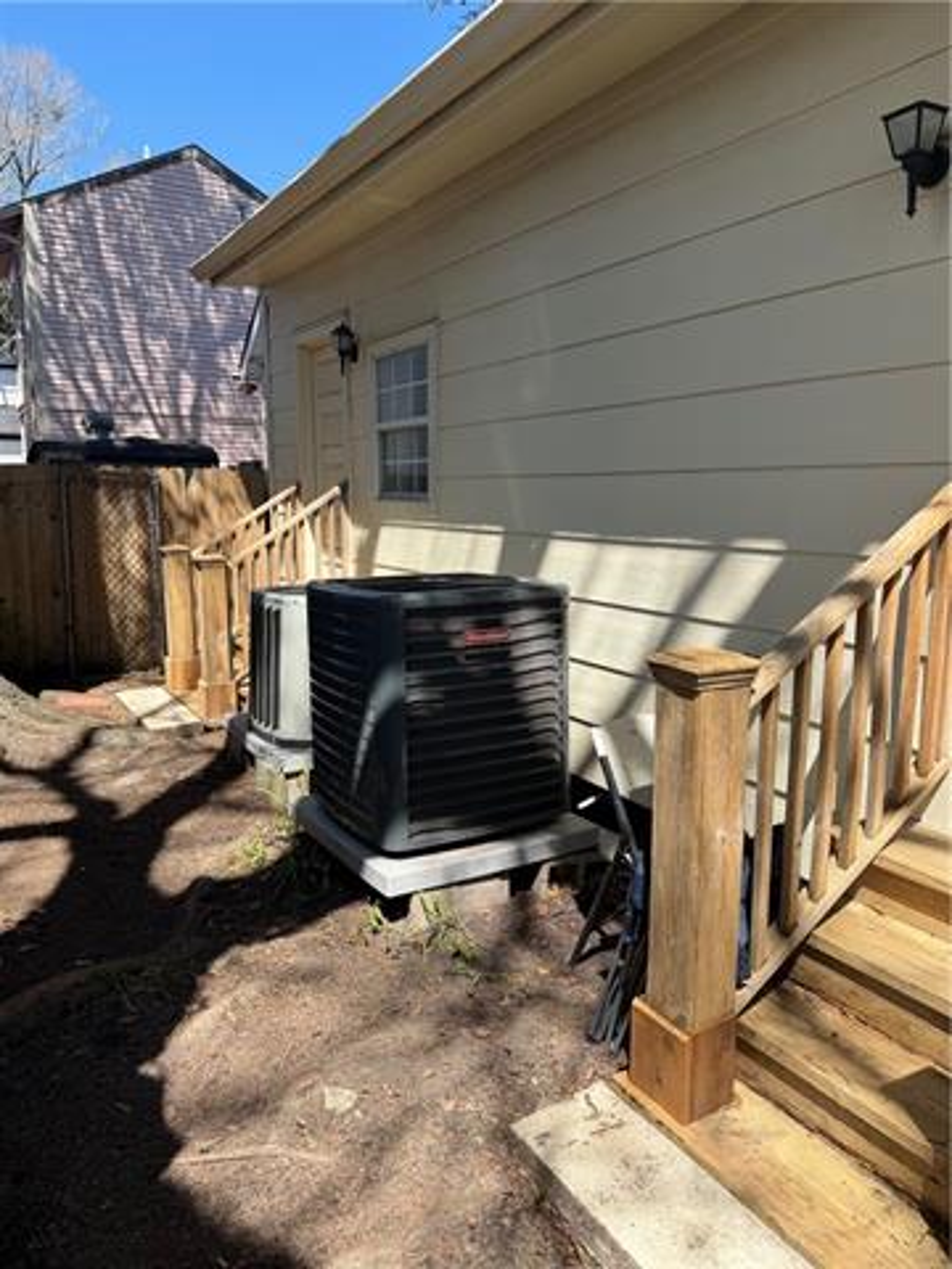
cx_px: 476
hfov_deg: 56.8
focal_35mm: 24
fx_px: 880
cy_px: 634
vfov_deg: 71.6
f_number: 1.78
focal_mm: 6.76
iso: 80
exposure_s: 1/1901
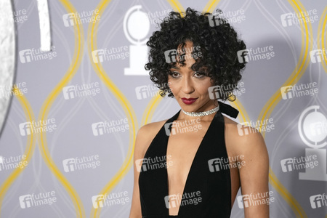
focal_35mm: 183
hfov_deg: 11.2
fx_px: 1662
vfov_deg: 7.5
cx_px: 164
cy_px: 109
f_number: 5.6
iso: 5000
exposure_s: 1/400
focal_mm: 183
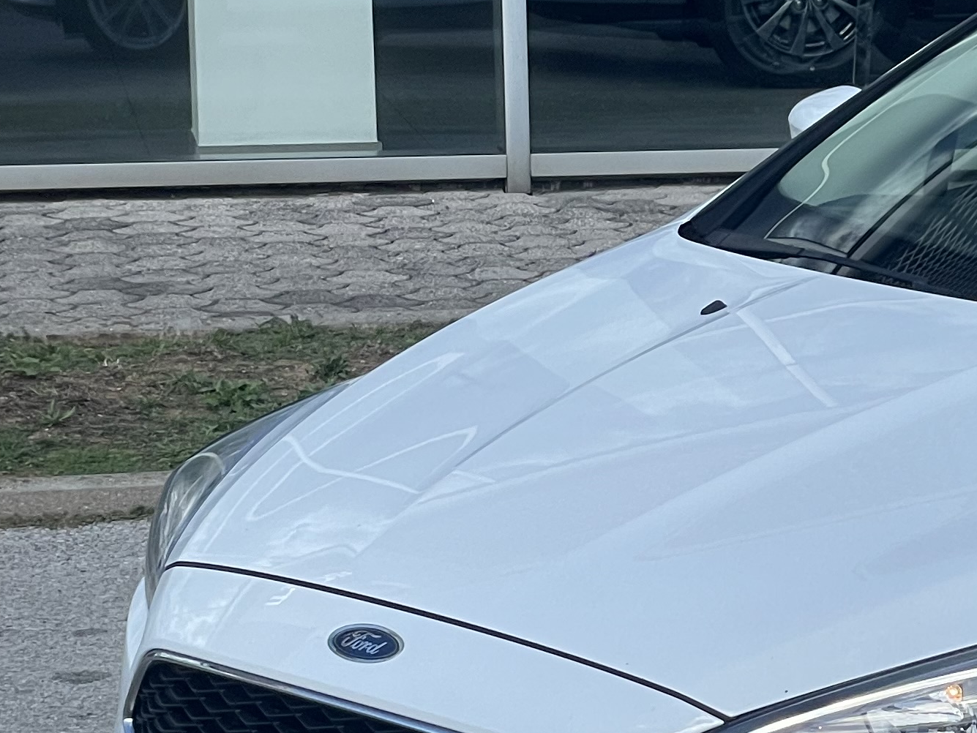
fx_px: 4432
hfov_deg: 12.0
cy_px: 381
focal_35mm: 157
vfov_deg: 9.5
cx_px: 1429
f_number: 2
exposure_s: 1/959
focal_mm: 6
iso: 25
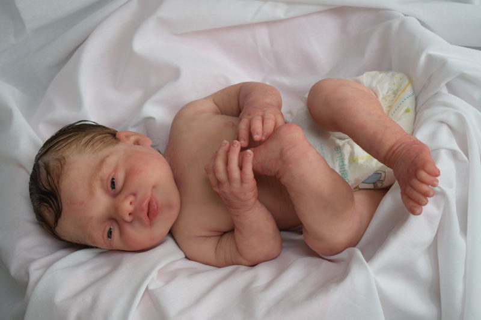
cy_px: 160
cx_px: 240
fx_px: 962
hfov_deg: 28.1
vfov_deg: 18.9
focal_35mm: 72
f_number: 5.6
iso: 110
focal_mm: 48
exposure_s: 1/40
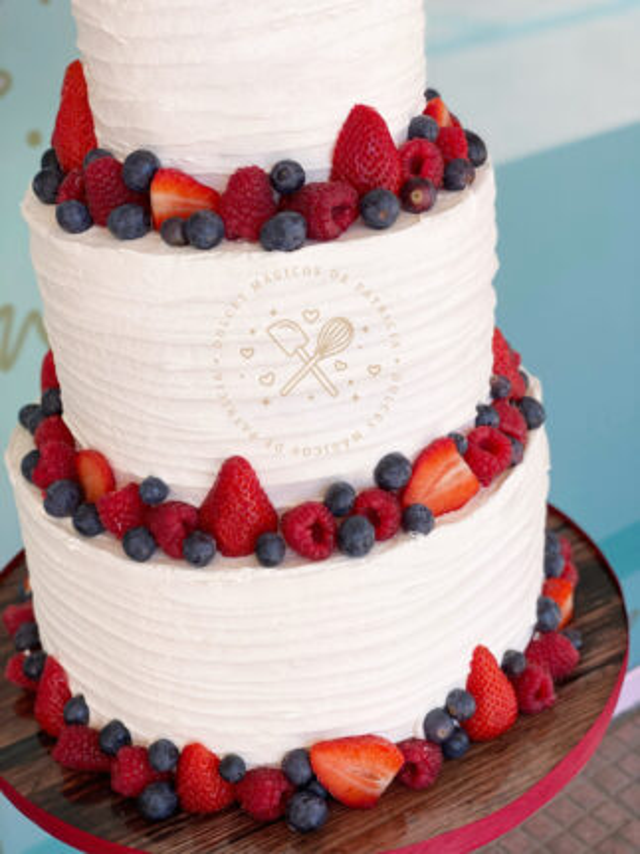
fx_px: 1283
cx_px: 320
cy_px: 427
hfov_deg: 28.0
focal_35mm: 52
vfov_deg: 36.8
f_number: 2
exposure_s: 1/322
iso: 20
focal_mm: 6
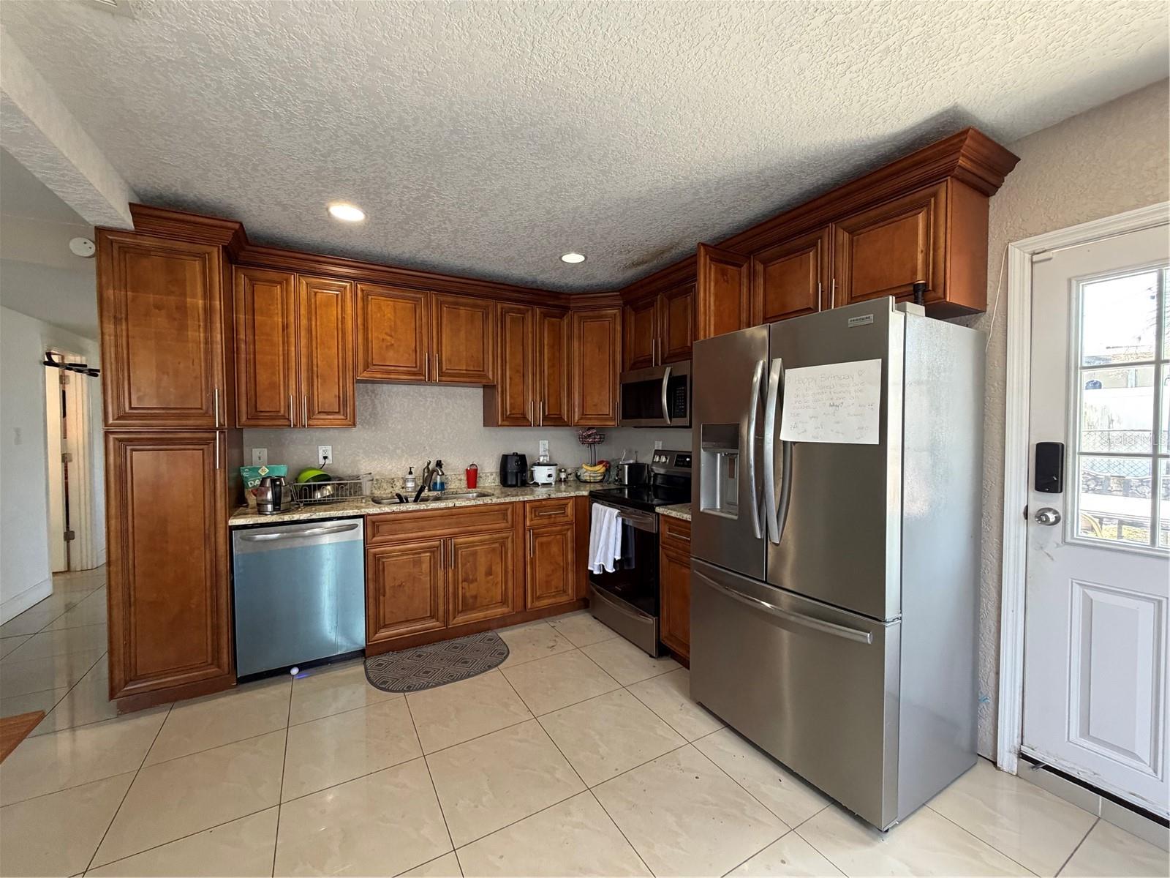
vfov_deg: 85.7
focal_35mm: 14
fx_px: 473
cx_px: 585
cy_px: 439
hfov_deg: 102.1
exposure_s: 1/60
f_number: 2.2
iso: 320
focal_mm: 2.22
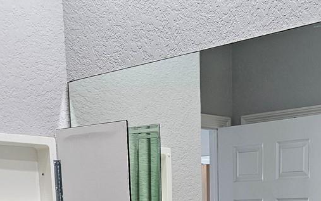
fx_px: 674
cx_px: 242
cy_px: 371
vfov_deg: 14.7
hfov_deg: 26.4
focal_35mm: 77
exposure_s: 1/120
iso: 160
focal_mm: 6.3
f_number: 1.7
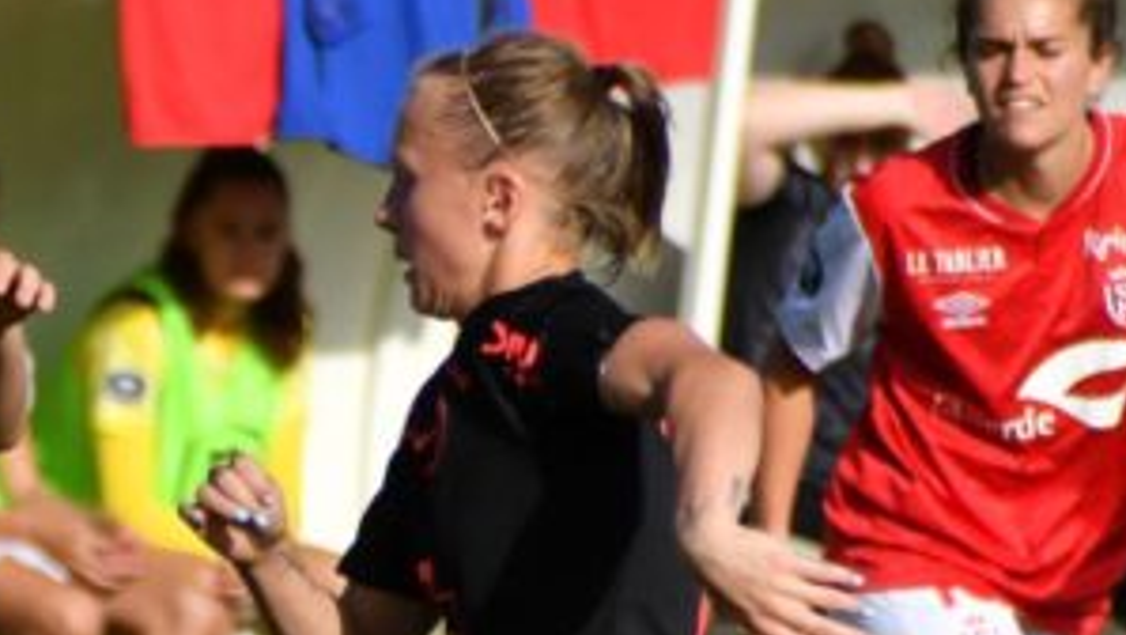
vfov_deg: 0.8
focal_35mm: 1618
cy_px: 849
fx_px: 48335
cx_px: -291
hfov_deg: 1.3
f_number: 8
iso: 640
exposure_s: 1/4000
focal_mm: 300
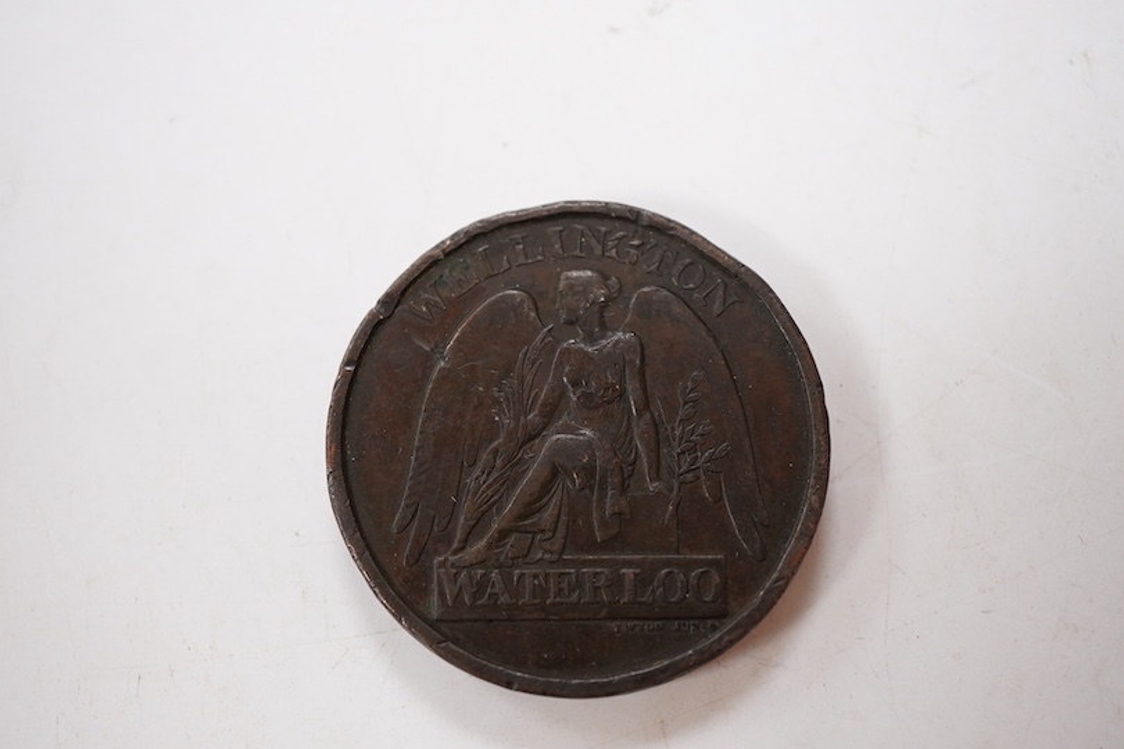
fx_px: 1561
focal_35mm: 50
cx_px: 525
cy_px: 412
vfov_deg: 27.0
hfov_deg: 39.6
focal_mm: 30
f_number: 6.3
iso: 1250
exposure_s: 1/125
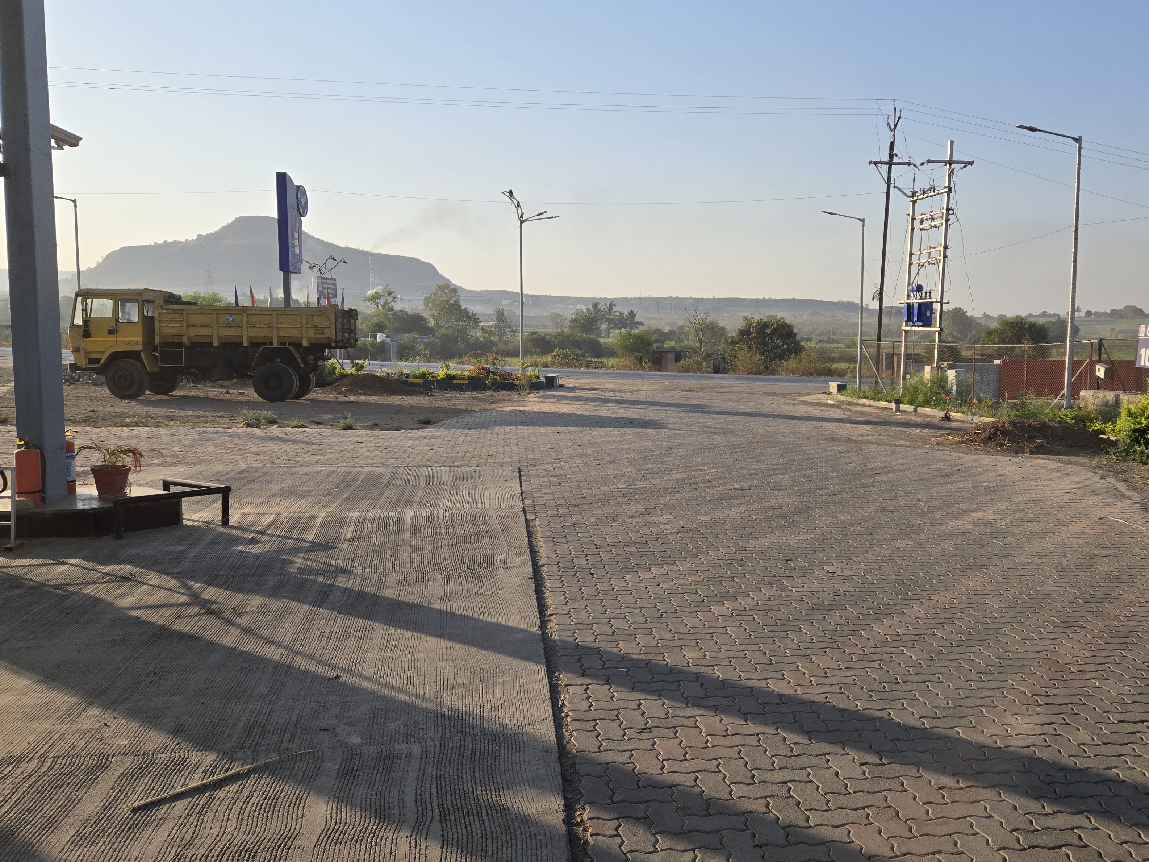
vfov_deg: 48.2
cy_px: 430
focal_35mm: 29
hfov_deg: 61.2
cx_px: 680
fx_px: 963
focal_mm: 5.4
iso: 50
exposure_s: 1/2921
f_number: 1.8
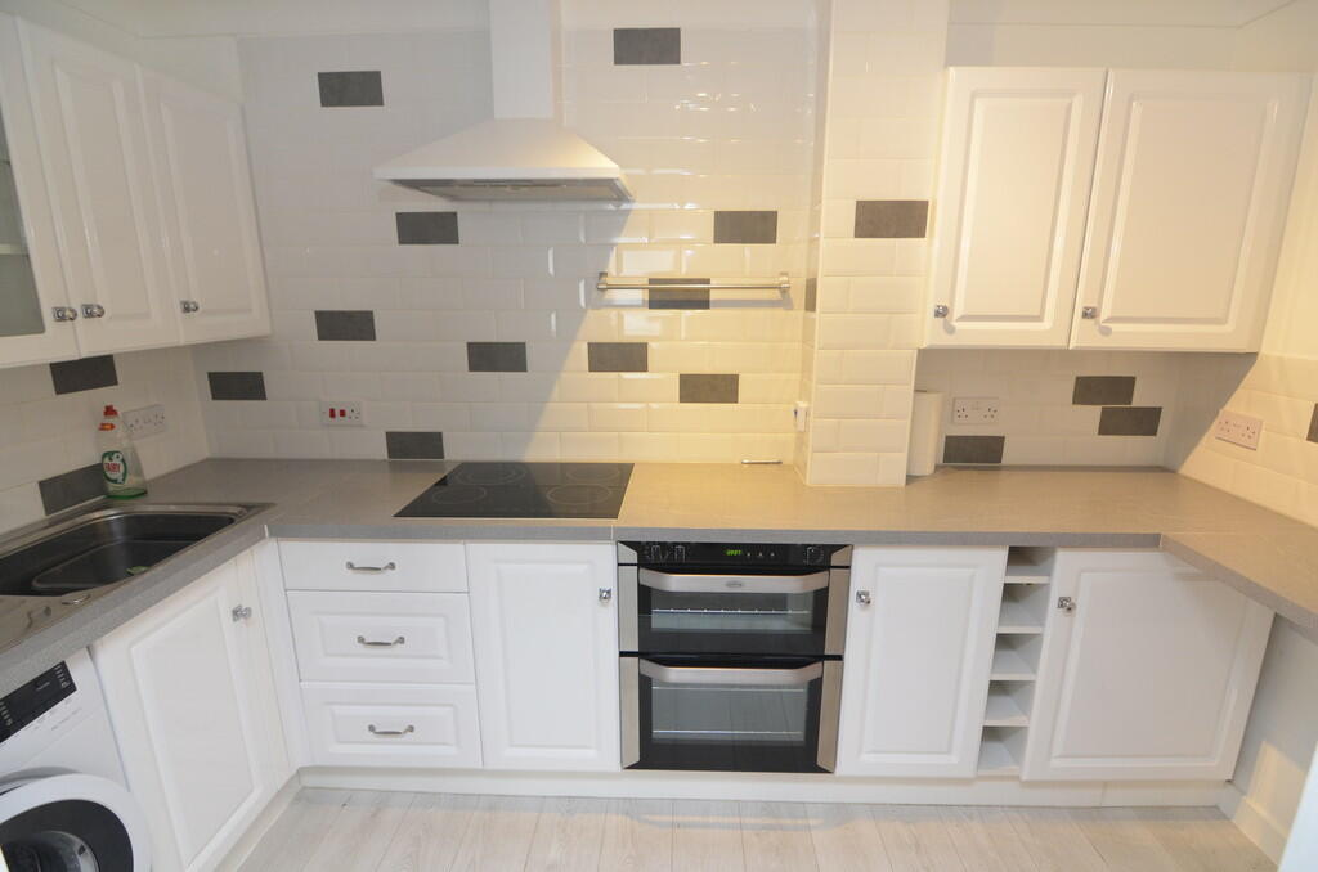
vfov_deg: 71.8
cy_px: 436
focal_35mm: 16
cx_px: 659
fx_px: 603
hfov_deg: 95.1
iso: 800
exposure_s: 1/60
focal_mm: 11
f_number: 4
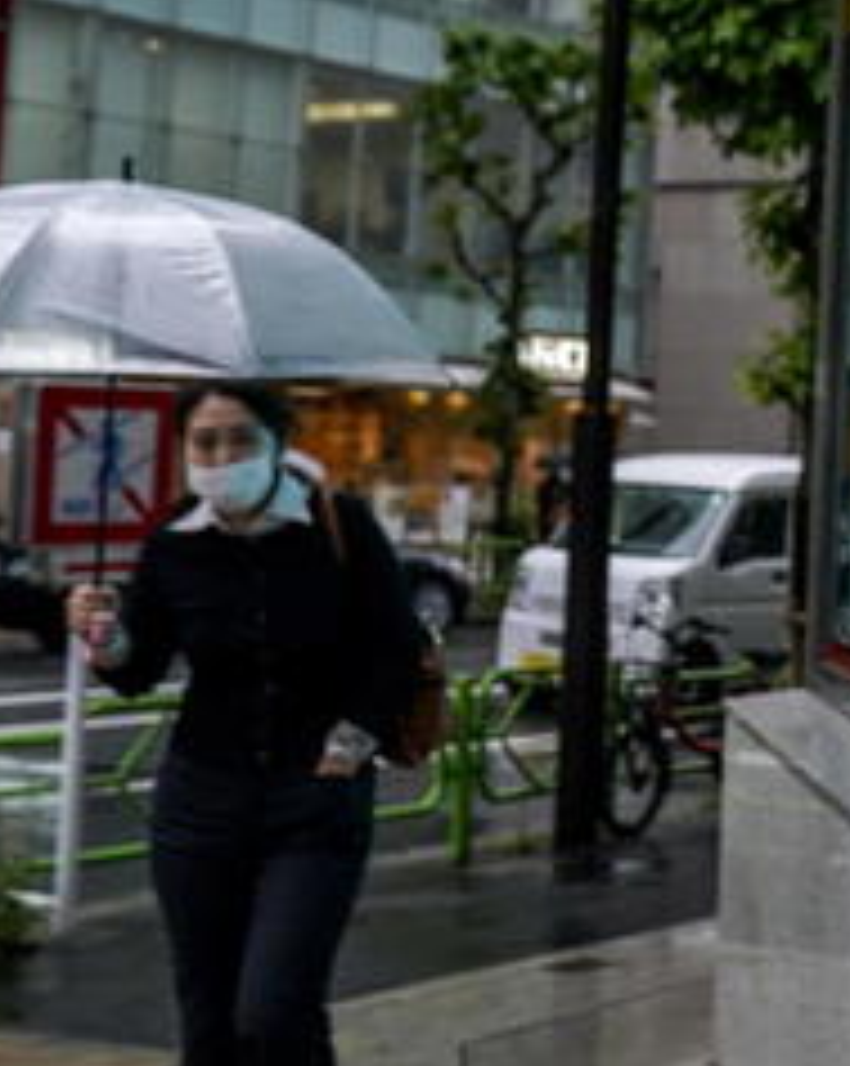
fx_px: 2363
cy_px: 290
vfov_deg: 25.2
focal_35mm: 75
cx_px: 1480
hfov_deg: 17.1
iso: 400
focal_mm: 27
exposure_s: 1/320
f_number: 4
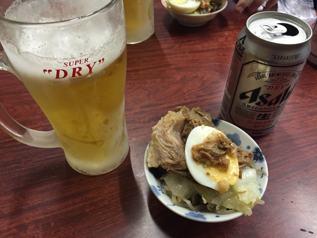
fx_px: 266
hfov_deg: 61.7
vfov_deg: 48.2
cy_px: 119
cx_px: 158
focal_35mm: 29
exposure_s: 1/33
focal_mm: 4.15
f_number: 2.2
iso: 250
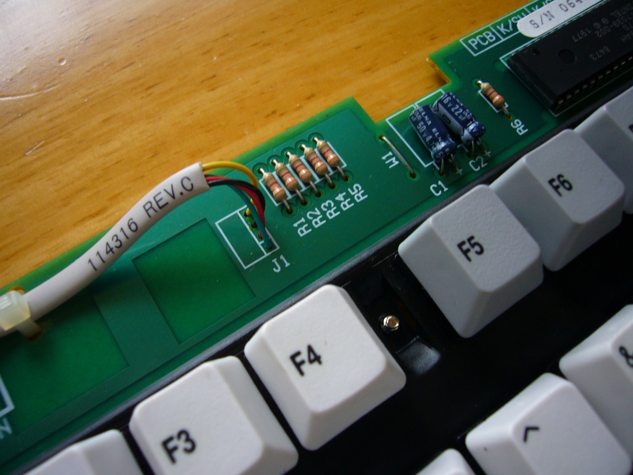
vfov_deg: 49.7
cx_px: 316
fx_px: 512
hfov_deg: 63.4
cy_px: 238
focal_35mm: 28
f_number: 2.8
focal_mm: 4.6
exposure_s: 1/20
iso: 100
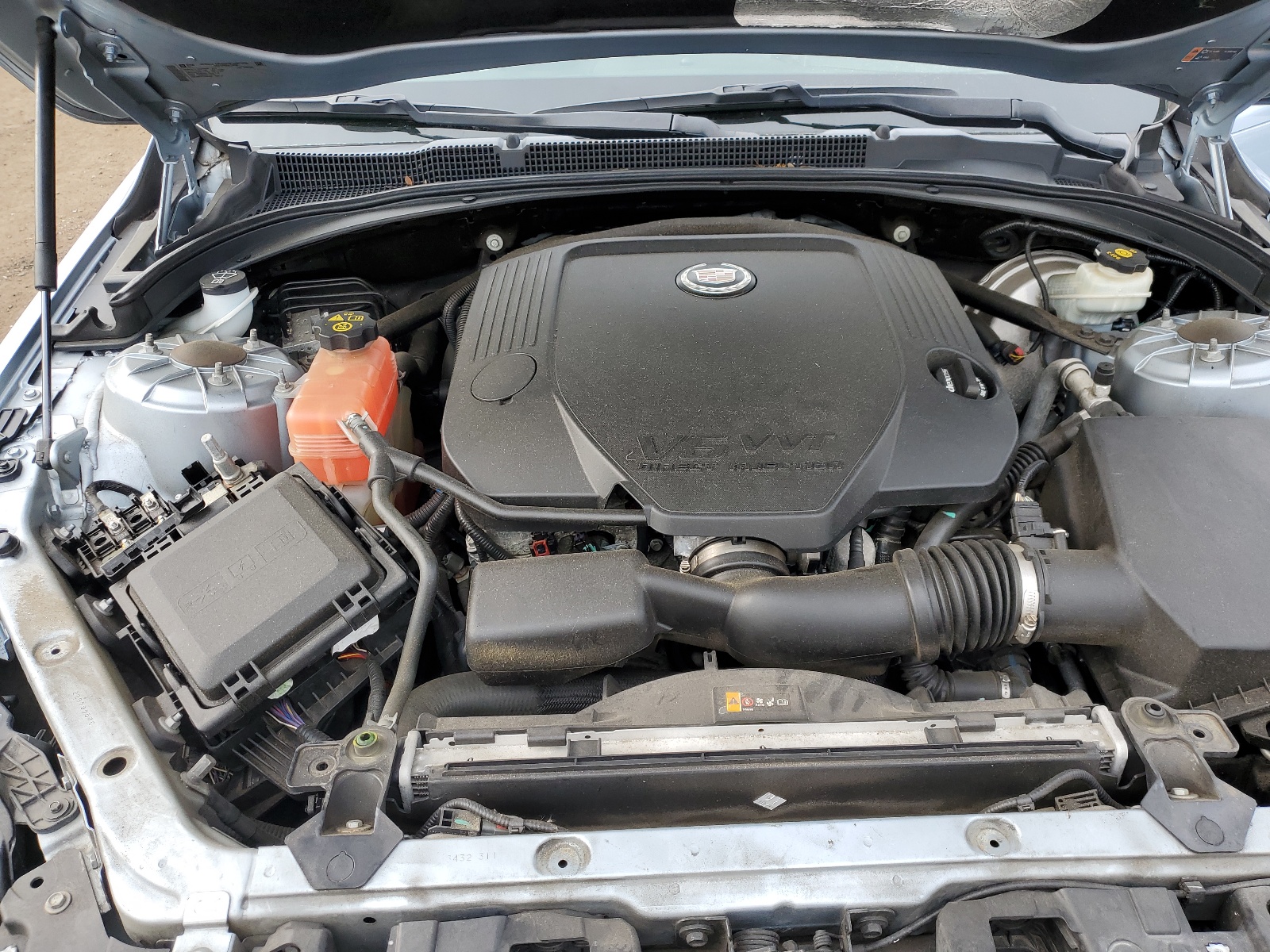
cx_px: 635
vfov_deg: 53.1
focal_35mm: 26
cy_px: 476
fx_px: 954
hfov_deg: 67.3
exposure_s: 1/435
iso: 50
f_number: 1.5
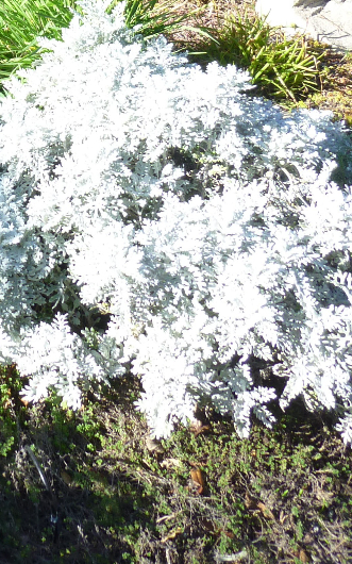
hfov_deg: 18.4
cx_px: -144
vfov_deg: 29.0
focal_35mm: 64
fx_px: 983
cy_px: -51
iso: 80
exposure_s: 1/160
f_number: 3.3
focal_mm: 4.5
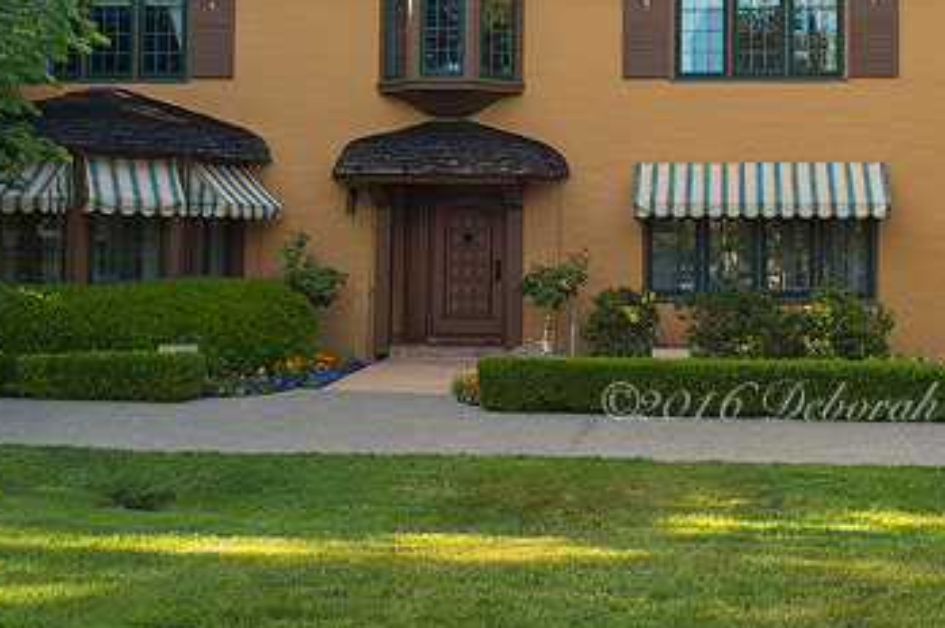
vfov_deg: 24.4
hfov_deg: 36.0
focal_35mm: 55
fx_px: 1442
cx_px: 598
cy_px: 183
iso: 500
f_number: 8
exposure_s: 1/125
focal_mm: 32
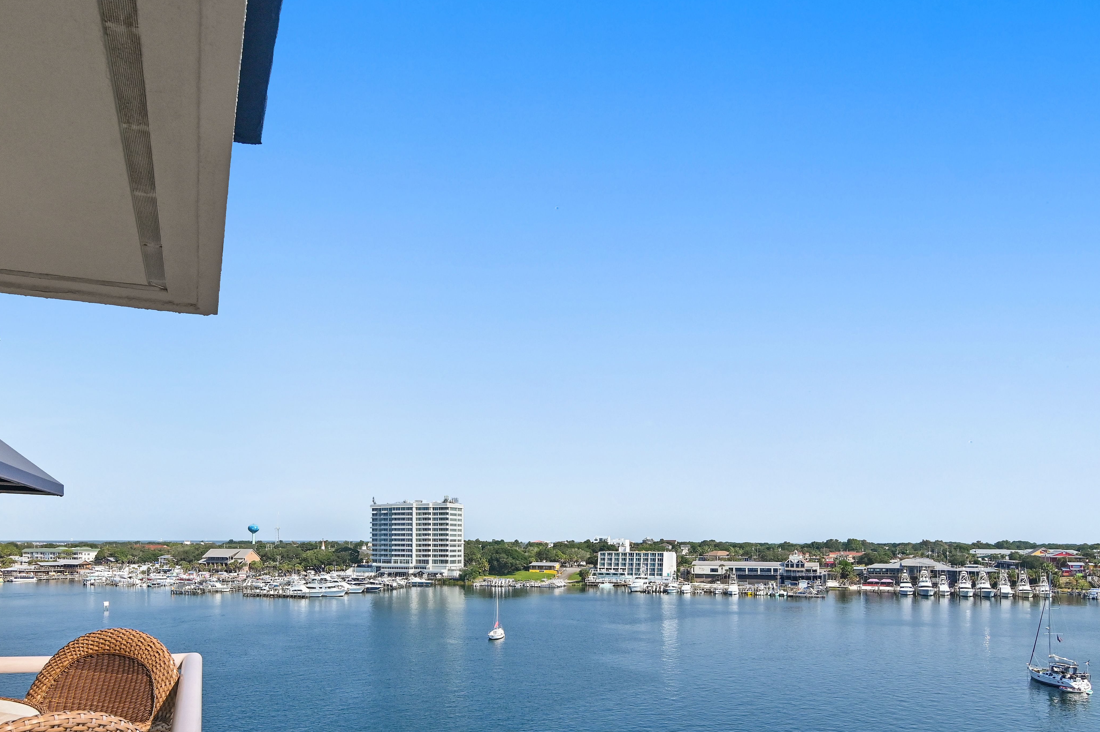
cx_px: 504
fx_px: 763
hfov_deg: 71.4
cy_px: 531
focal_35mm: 25
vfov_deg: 49.6
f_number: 8
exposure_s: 1/1600
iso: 400
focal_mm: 17
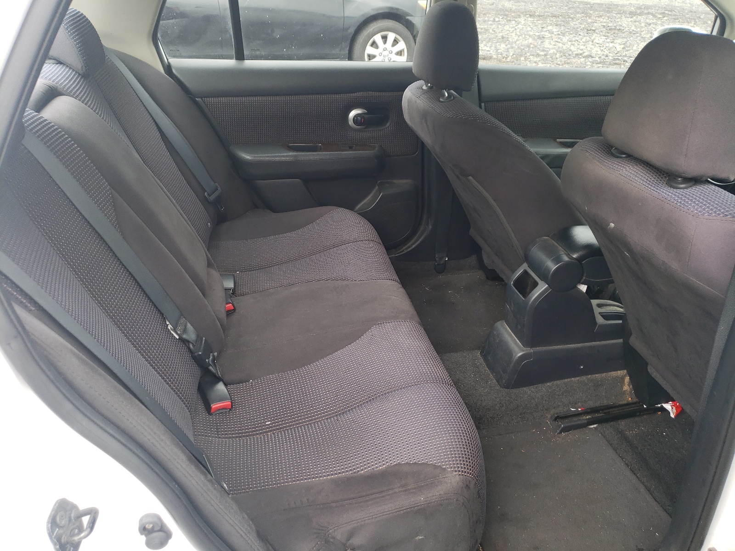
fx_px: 552
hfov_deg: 67.3
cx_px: 368
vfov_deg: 53.1
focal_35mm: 26
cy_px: 276
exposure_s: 1/286
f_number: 1.5
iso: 50
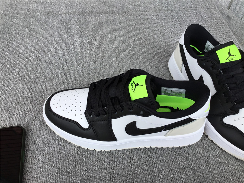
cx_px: 122
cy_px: 92
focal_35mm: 31
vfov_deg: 45.4
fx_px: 219
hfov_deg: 58.4
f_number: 2.4
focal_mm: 3.3
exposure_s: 1/394
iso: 25
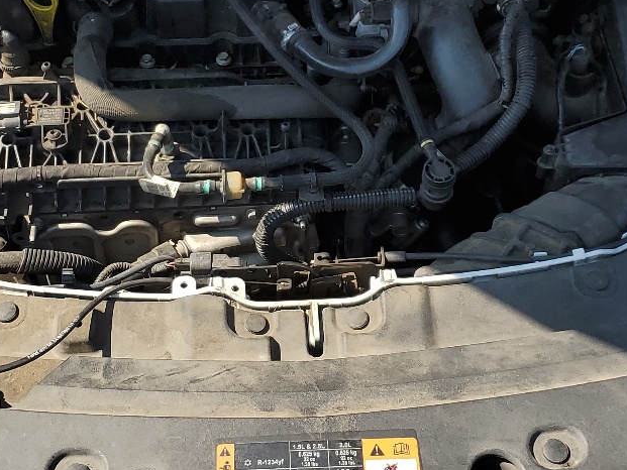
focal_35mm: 67
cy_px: 126
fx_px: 1214
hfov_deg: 29.0
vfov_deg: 21.8
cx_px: 293
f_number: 1.5
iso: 50
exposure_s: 1/2000
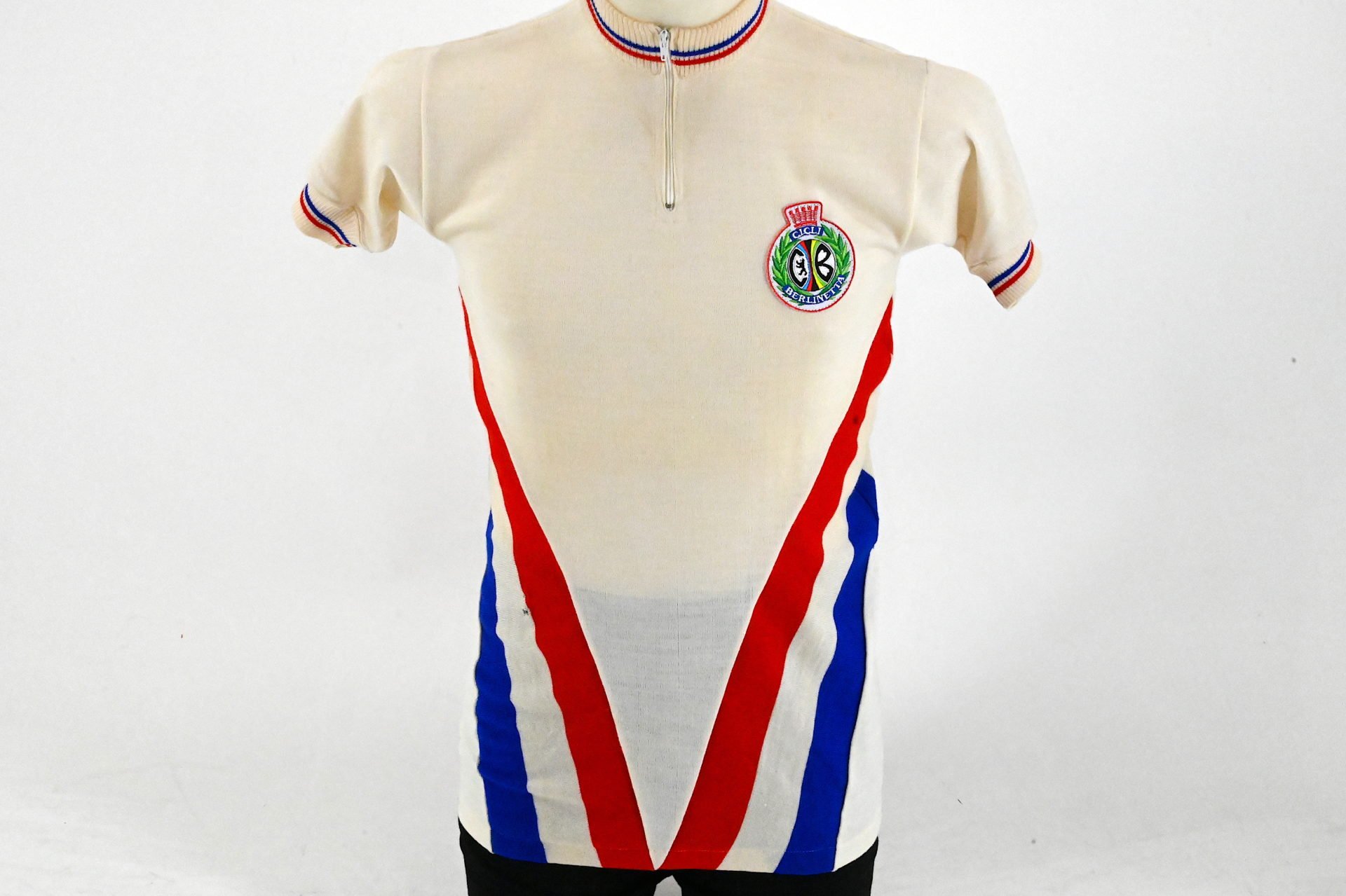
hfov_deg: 28.9
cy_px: 448
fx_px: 2616
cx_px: 673
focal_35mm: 70
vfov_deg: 19.4
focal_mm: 70
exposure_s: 1/640
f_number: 20
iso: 22800
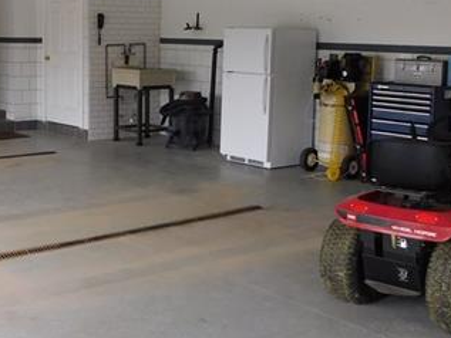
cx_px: 129
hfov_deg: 32.8
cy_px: 108
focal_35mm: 58
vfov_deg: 25.1
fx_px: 756
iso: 200
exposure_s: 1/30
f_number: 3
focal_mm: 4
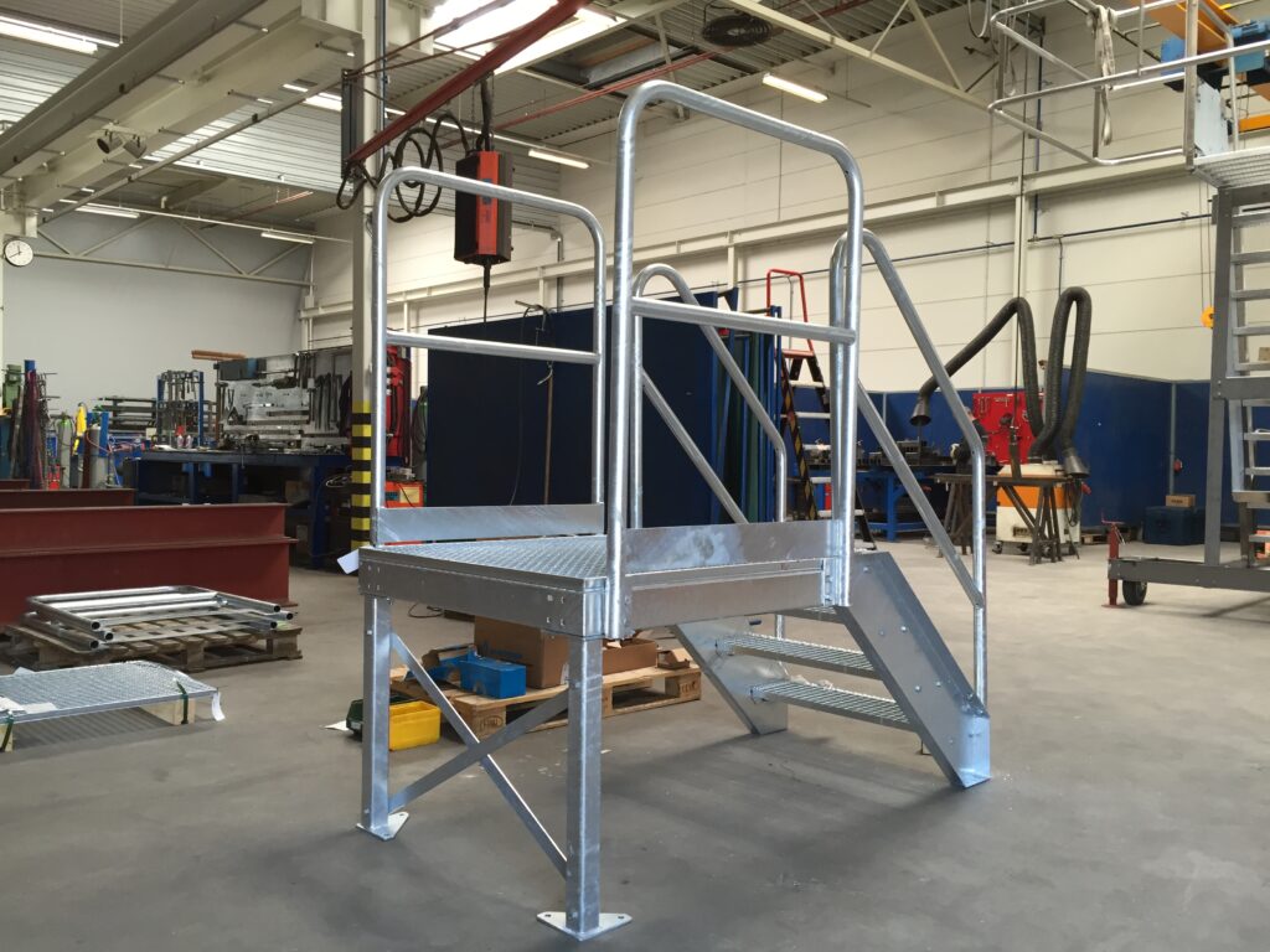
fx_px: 1064
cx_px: 635
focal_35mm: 29
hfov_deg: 61.7
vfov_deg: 48.2
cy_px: 476
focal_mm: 4.15
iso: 32
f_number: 2.2
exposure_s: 1/40
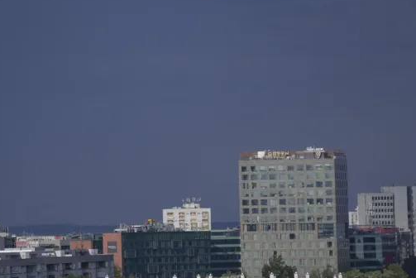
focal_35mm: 302
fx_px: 3492
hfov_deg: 6.8
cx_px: 198
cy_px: 118
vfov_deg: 4.6
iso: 80
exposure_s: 1/5000
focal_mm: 200
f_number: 2.8
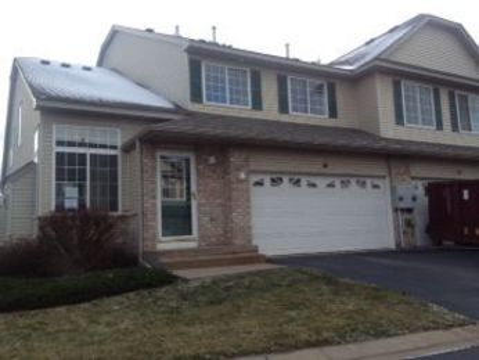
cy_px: 180
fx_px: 485
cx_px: 240
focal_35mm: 35
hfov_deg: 52.6
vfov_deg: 40.7
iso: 50
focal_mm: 4.28
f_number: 2.4
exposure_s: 1/502
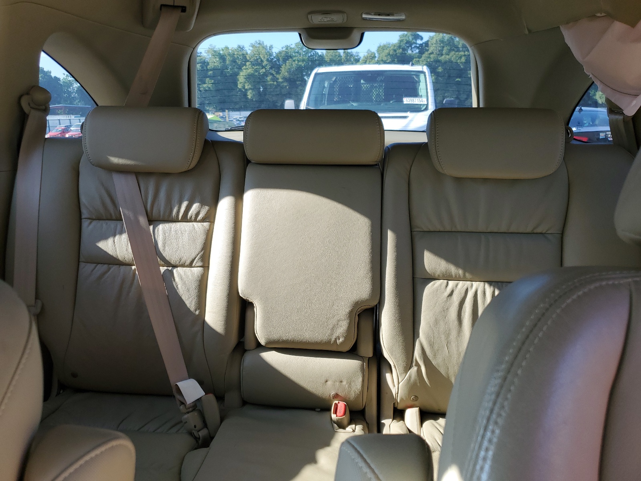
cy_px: 240
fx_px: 481
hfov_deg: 67.3
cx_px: 320
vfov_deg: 53.1
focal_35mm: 26
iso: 50
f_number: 1.5
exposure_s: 1/270
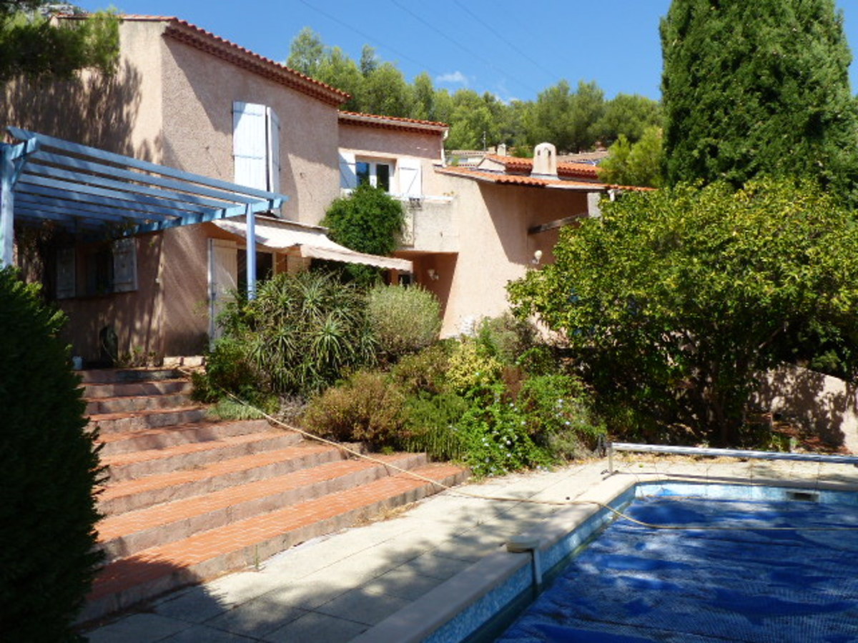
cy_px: 322
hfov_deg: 61.7
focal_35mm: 29
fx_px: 719
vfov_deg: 48.2
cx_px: 429
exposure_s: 1/800
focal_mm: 5.2
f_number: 4
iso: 100
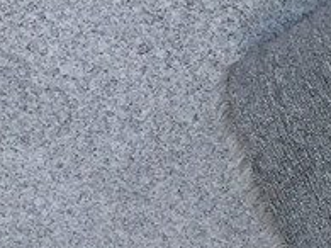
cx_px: 601
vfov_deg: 10.0
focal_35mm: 143
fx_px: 1367
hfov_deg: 12.6
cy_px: -144
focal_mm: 3.3
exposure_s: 1/554
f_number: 2.4
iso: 25
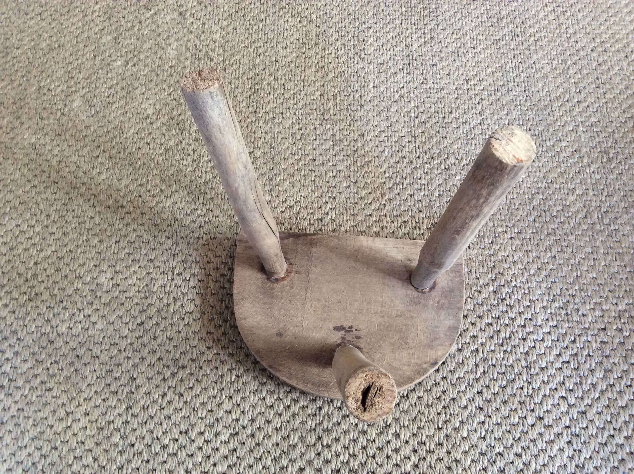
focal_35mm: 32
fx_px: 585
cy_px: 237
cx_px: 317
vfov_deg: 44.1
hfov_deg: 56.9
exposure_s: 1/25
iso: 125
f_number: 2.4
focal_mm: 3.3
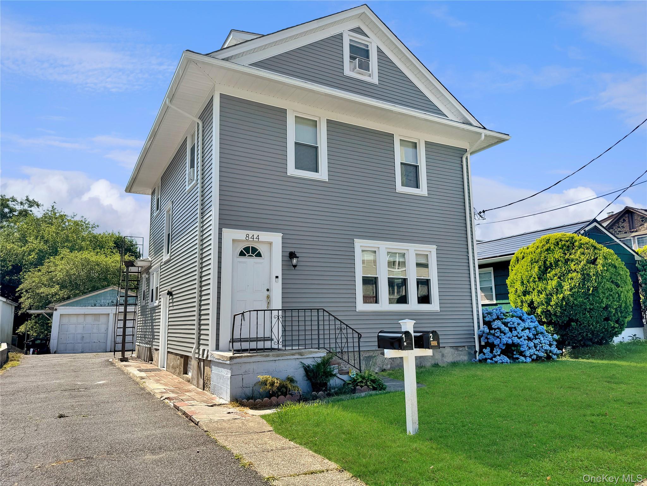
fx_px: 449
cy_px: 243
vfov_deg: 56.8
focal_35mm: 24
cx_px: 324
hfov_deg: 71.6
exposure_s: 1/4310
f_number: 1.78
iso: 80
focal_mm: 6.76
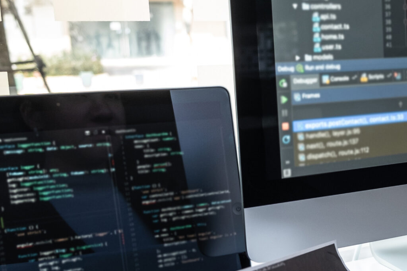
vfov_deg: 19.4
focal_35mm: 70
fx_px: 791
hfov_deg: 26.9
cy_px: 192
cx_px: 426
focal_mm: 18.8
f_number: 2.8
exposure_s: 1/100
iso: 250
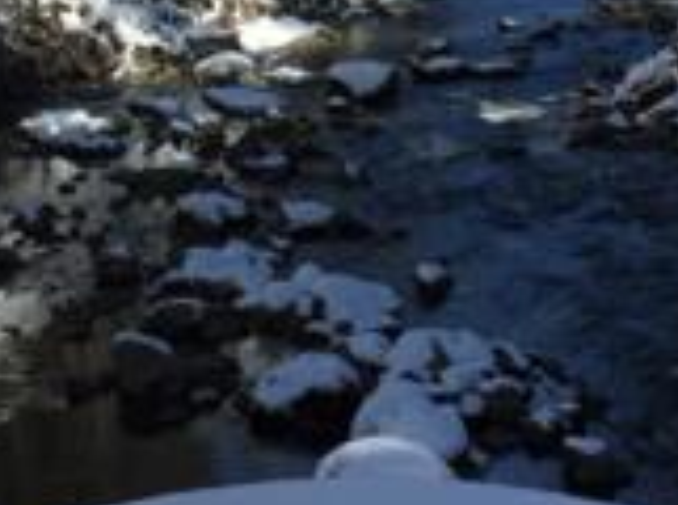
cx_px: 267
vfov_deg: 13.3
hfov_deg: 18.6
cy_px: -202
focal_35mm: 106
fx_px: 2072
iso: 32
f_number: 2.2
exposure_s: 1/1721
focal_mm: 4.15
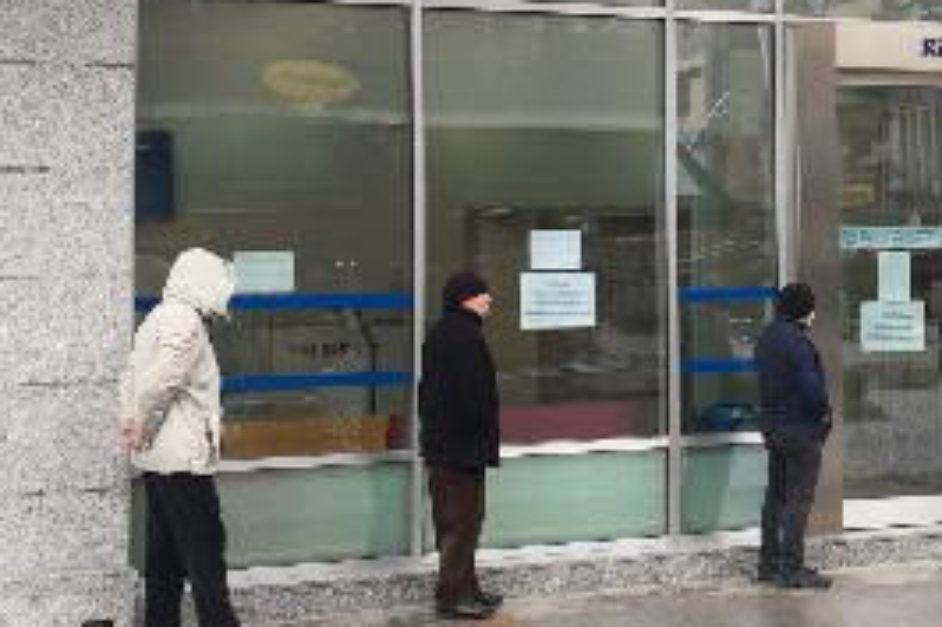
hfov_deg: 26.3
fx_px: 1987
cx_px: 726
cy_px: 156
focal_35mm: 76
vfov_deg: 17.8
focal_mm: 4.15
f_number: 2.2
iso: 32
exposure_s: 1/100
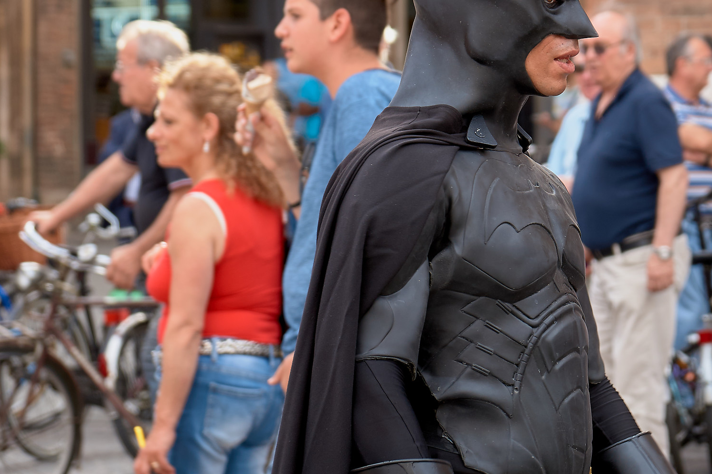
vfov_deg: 8.1
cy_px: 148
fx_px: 3340
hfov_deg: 12.2
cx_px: 449
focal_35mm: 169
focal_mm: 70
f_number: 4
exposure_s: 1/125
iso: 100
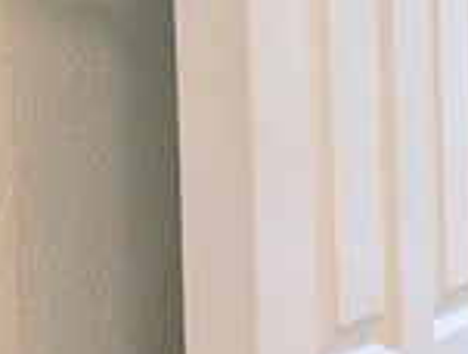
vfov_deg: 18.3
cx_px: 1495
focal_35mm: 81
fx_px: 1098
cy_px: 196
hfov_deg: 10.6
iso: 43
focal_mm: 2.23
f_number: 1.95
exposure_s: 1/30
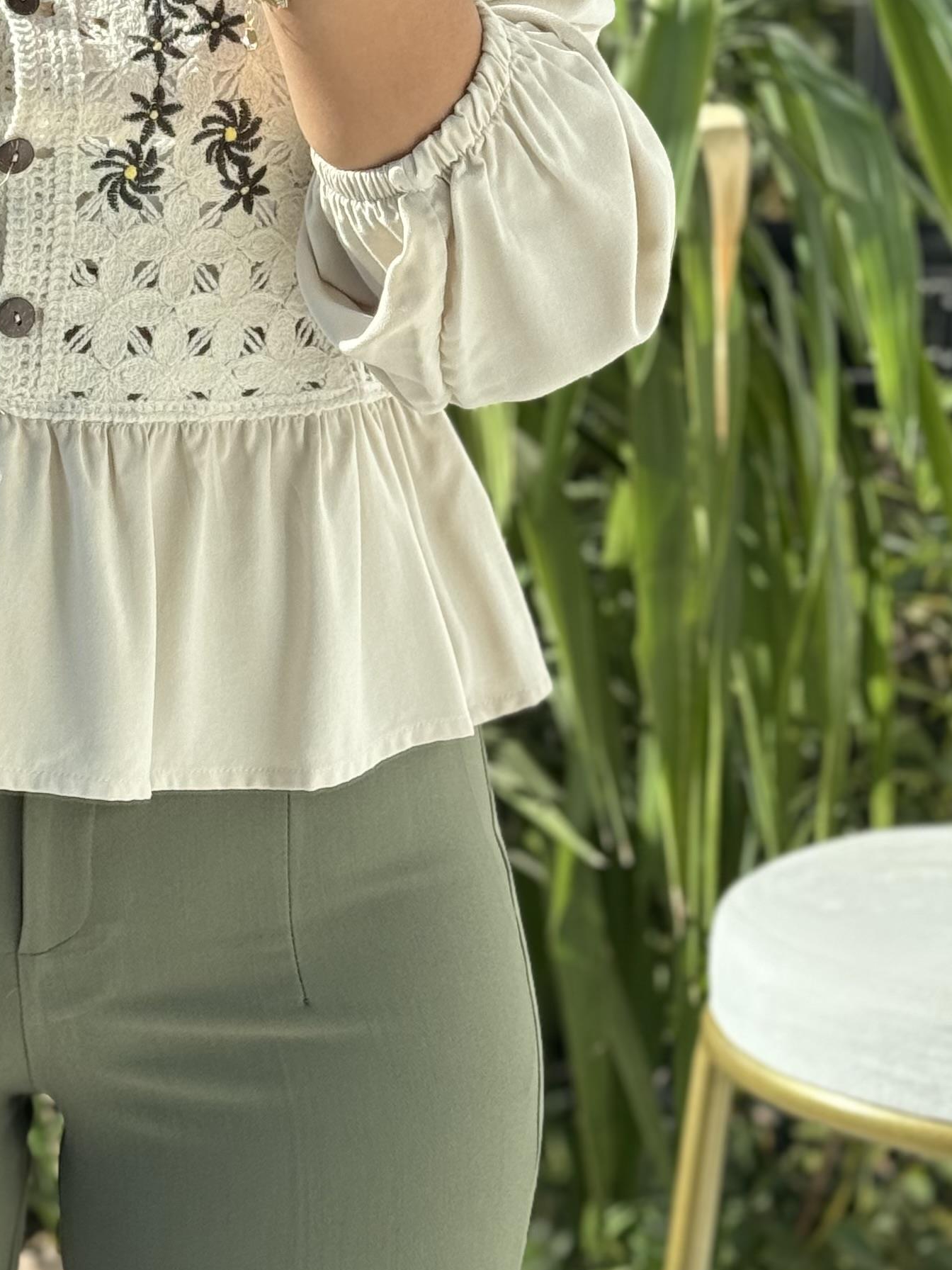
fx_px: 3960
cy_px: 158
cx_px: 57
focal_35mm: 108
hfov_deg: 13.6
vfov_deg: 18.0
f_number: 1.78
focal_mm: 6.76
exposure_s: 1/900
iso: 64
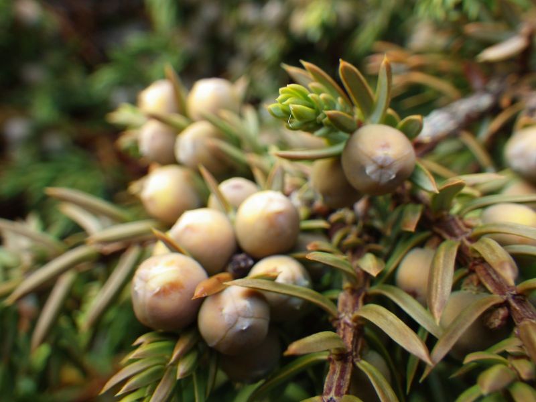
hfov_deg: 54.0
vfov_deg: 41.8
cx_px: 268
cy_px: 201
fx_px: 526
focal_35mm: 34
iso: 125
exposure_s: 1/125
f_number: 3.8
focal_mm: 6.1
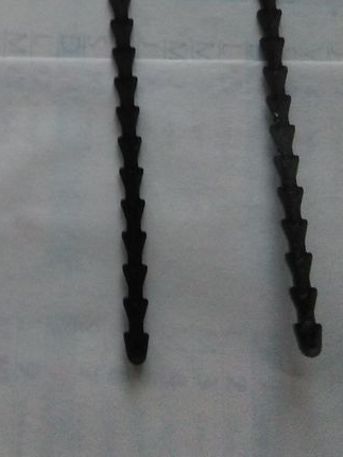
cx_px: 2
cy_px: -39
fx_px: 859
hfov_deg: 21.8
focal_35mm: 65
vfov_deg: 27.4
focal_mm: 2.34
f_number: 2.2
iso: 100
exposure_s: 1/30
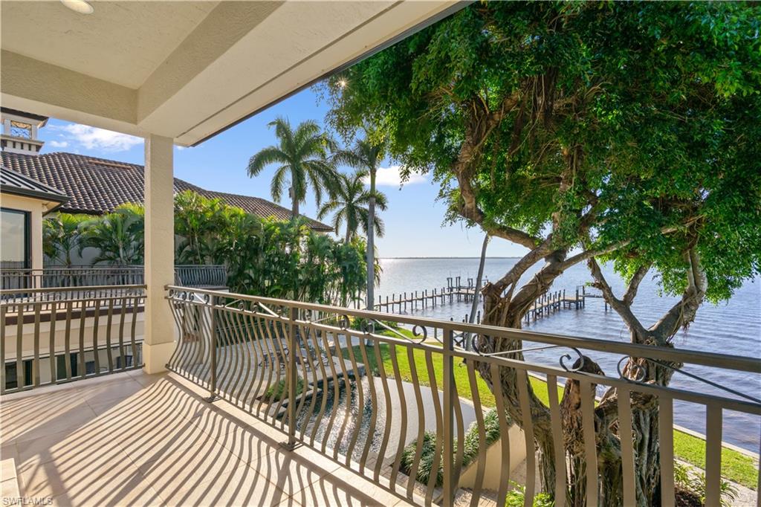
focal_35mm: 16
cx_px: 380
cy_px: 254
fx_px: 338
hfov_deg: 96.8
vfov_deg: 73.7
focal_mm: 16
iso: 400
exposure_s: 1/1000
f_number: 8
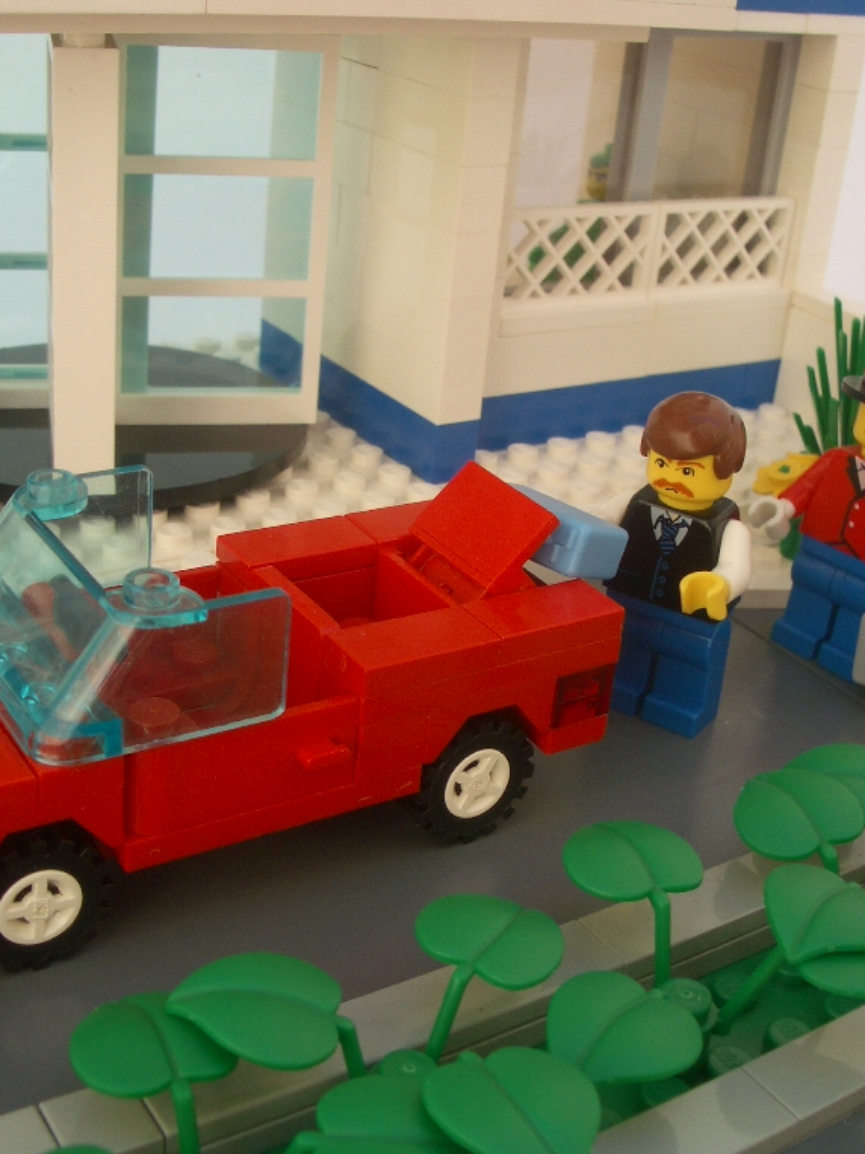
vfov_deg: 40.4
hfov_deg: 30.9
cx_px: 452
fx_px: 1566
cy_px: 576
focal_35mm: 47
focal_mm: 5.8
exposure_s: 1/250
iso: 50
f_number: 4.3
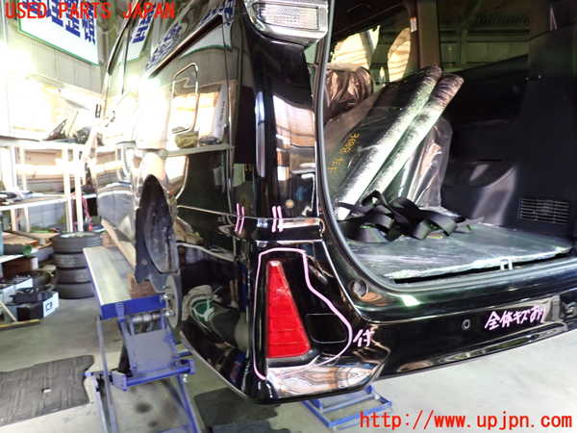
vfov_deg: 54.9
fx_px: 417
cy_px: 216
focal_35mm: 25
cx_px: 288
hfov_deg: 69.4
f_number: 2
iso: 400
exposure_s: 1/30
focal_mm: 4.5
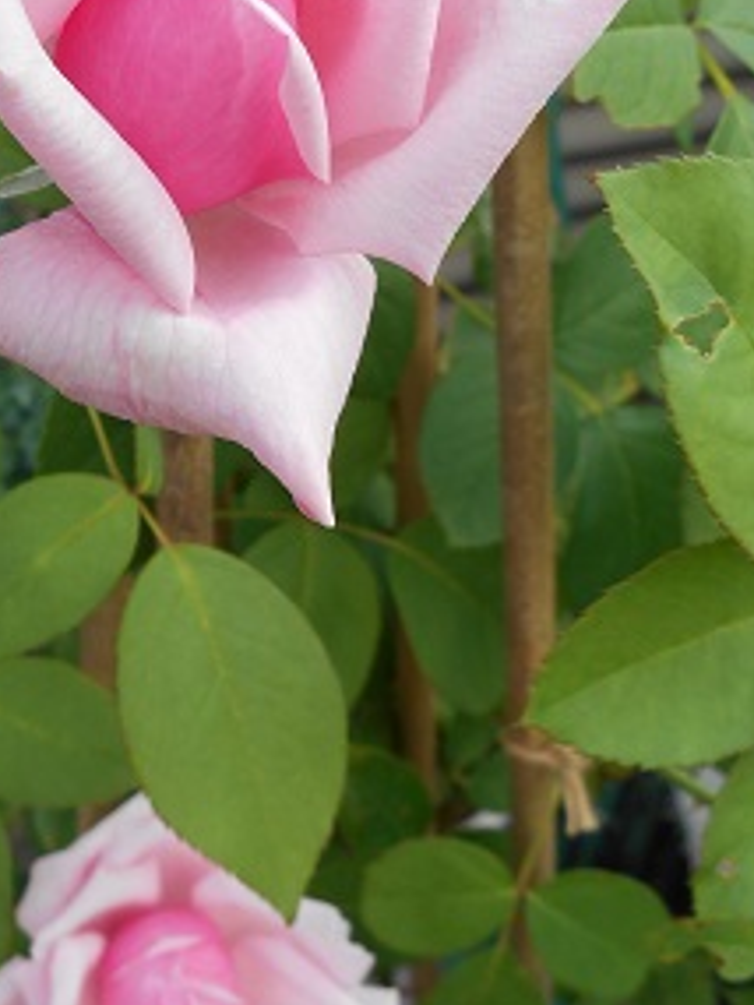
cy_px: 525
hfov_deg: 30.5
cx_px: 213
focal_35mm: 47
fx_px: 1364
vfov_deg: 40.4
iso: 80
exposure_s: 1/80
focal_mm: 4.7
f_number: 3.4
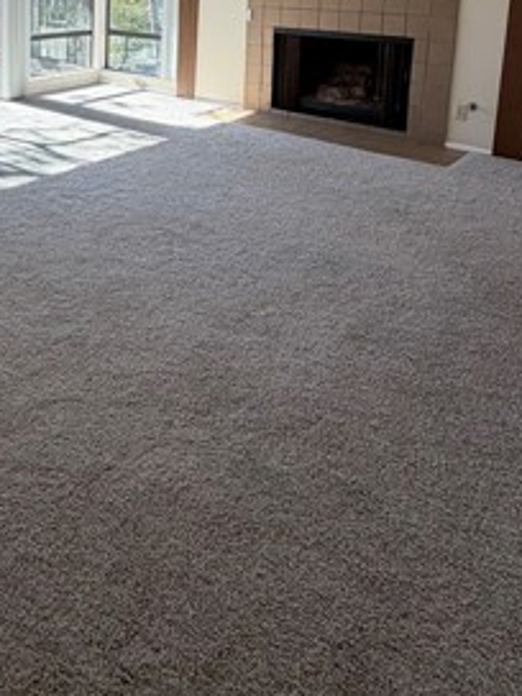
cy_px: 64
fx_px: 664
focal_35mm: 33
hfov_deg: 40.7
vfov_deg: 49.1
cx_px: 87
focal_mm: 2.22
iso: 50
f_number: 2.2
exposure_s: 1/149
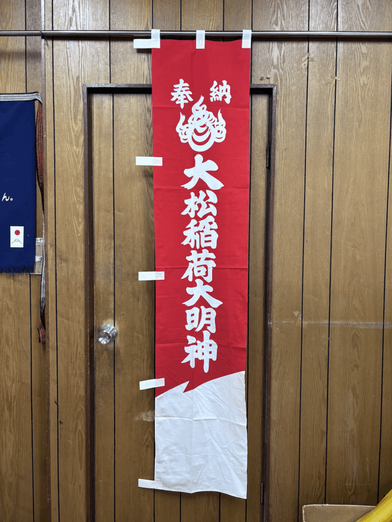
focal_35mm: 26
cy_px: 261
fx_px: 393
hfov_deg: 53.1
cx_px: 196
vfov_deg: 67.3
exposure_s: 1/60
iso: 125
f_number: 1.6
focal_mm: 5.96
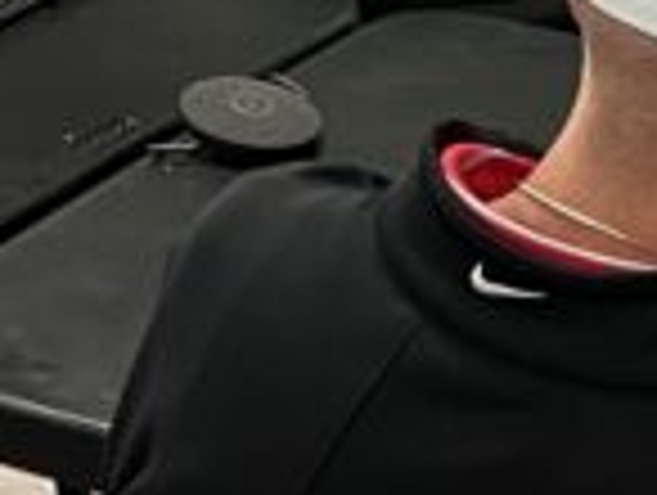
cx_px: 99
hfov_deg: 10.8
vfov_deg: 7.6
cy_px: -720
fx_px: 3460
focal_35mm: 182
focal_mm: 5.7
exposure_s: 1/60
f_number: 1.5
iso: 125
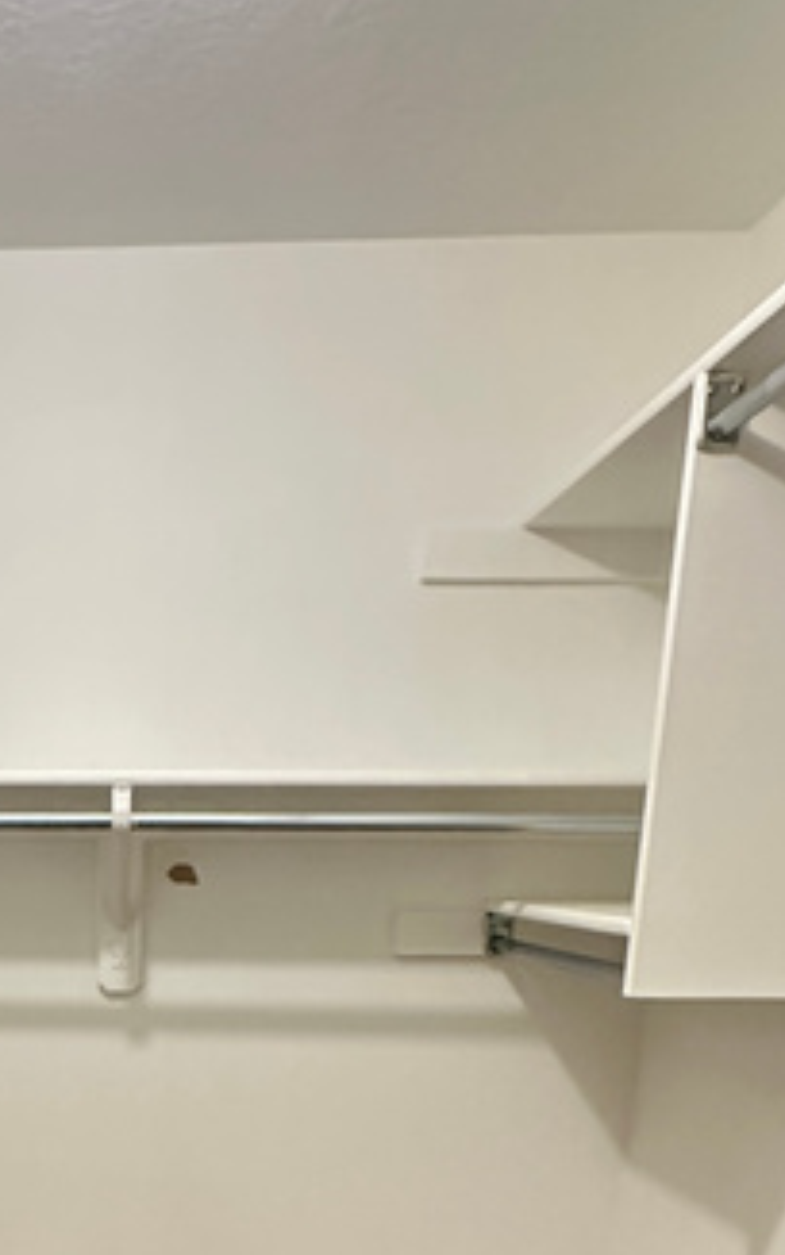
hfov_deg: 34.1
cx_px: 65
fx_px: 1197
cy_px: 1166
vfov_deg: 48.5
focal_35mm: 35
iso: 1000
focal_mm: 2.22
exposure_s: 1/60
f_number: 2.2
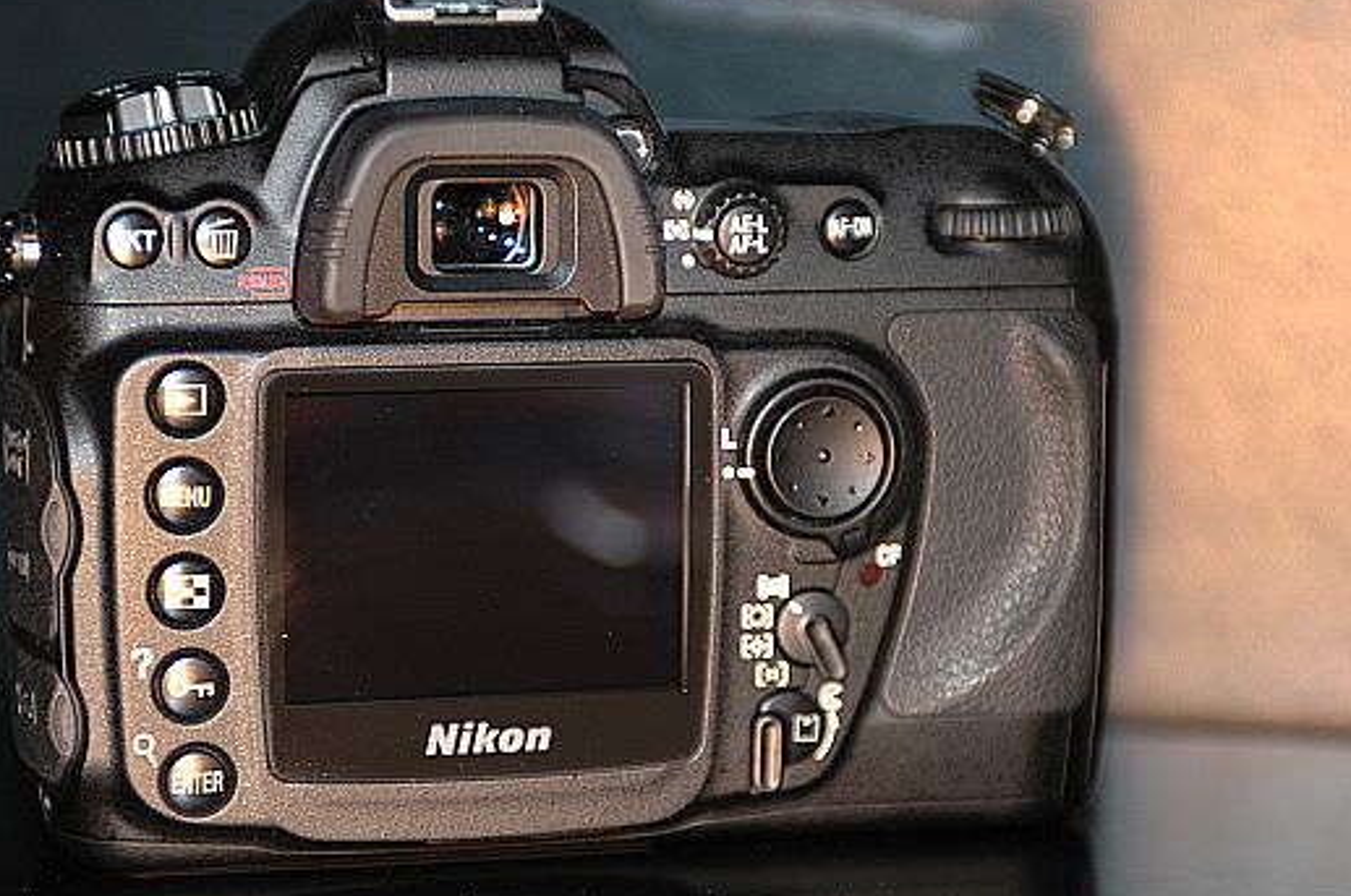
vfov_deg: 12.6
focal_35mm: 108
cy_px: 441
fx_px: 4047
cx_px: 593
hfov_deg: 18.9
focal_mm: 62
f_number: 2.8
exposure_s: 1/50
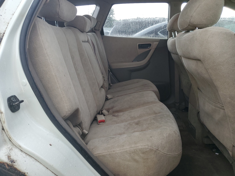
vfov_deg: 53.1
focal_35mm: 26
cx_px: 118
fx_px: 177
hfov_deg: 67.3
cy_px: 88
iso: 143
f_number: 1.5
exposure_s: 1/60.2
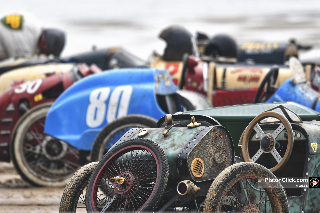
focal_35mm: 450
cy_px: 106
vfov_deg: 3.1
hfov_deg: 4.6
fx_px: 3999
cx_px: 160
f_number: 4
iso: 100
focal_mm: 300
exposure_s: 1/1600
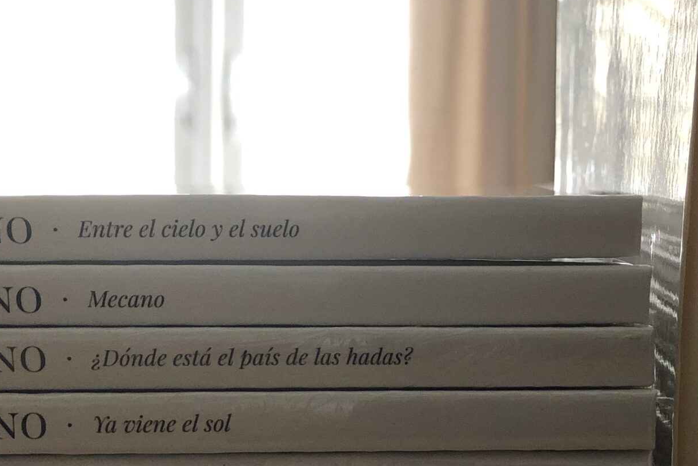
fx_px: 1183
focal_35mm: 61
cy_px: 376
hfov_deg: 32.5
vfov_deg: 22.0
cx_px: 478
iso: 100
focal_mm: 3.99
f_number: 1.8
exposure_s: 1/12
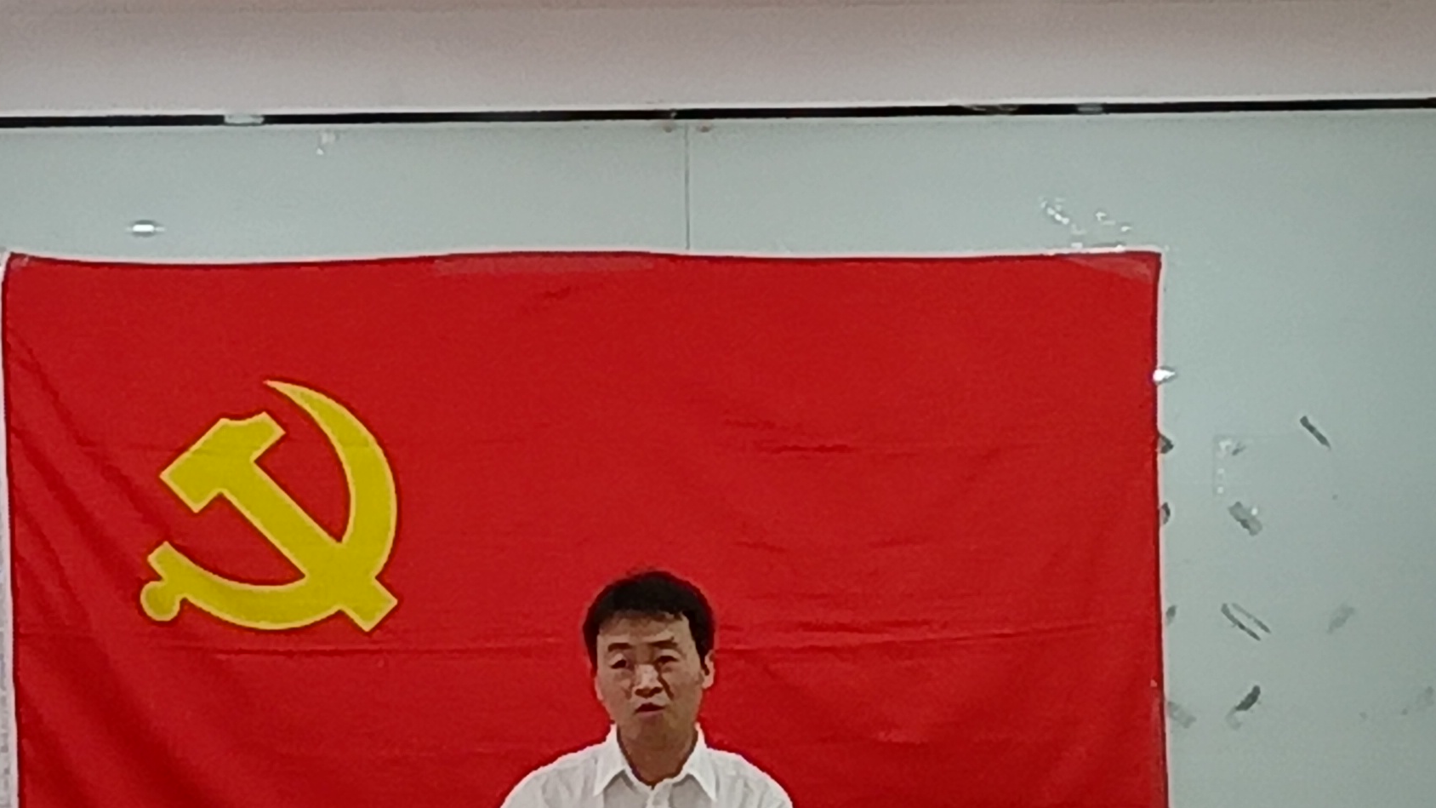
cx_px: 1515
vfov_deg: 7.0
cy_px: 473
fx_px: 6586
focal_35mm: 173
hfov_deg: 12.3
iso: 255
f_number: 1.8
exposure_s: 1/33.3
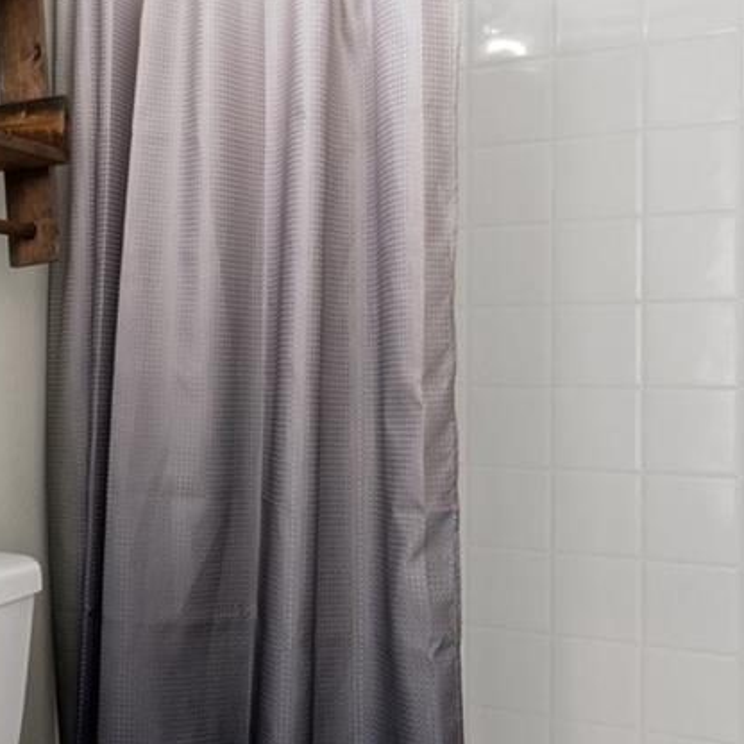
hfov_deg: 32.4
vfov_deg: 34.7
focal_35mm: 49
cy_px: 370
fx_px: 1192
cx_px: 34
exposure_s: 1/2.5
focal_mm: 10
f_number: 7.1
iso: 400
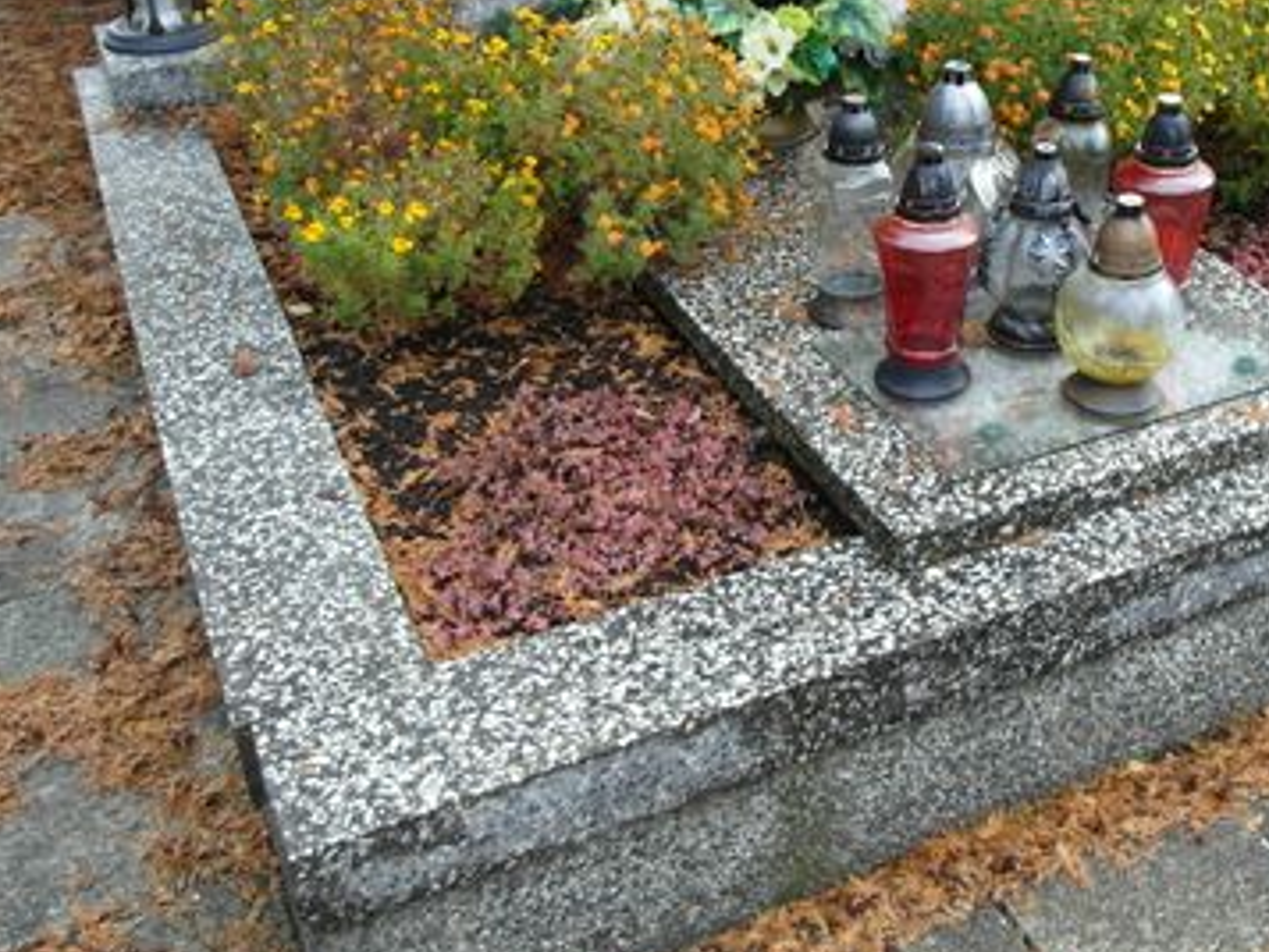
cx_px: 850
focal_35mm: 43
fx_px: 1577
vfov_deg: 33.1
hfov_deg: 43.2
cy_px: 263
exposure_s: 1/45
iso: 100
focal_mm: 5.2
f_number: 3.1
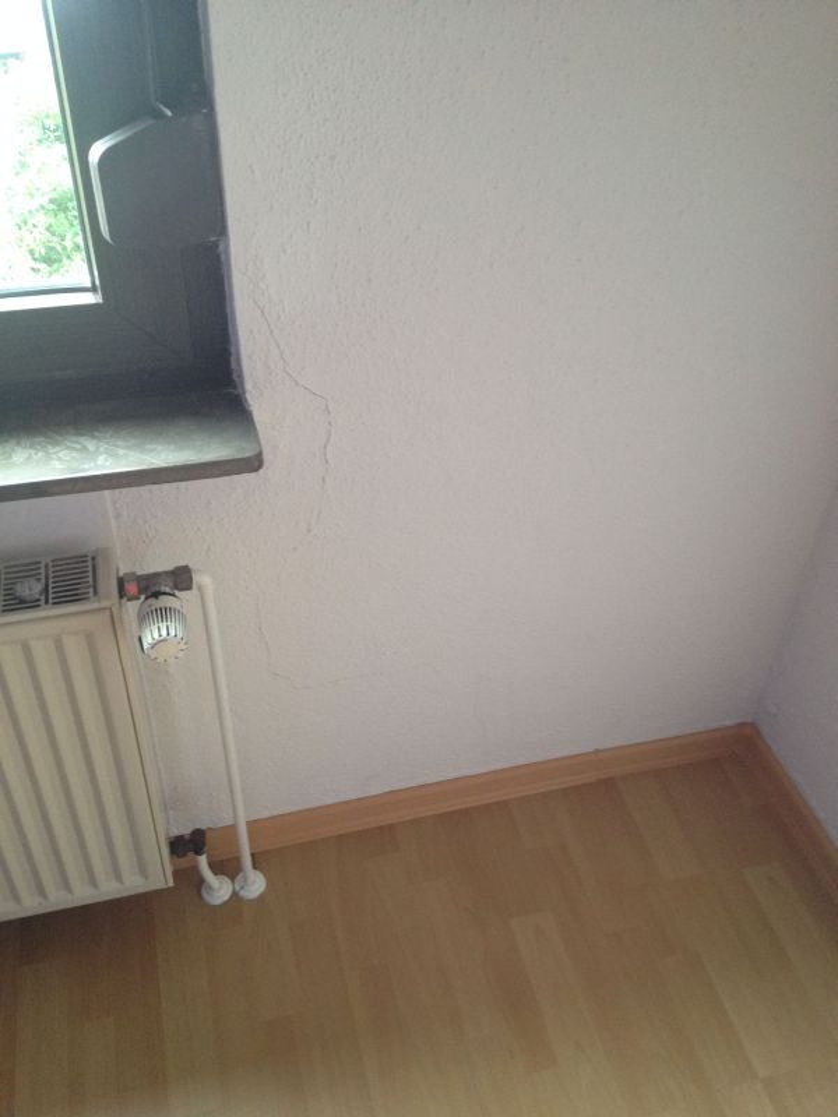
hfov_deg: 40.7
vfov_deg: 52.6
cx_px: 419
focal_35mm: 35
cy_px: 558
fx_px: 1130
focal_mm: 4.28
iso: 125
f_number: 2.4
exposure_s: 1/20
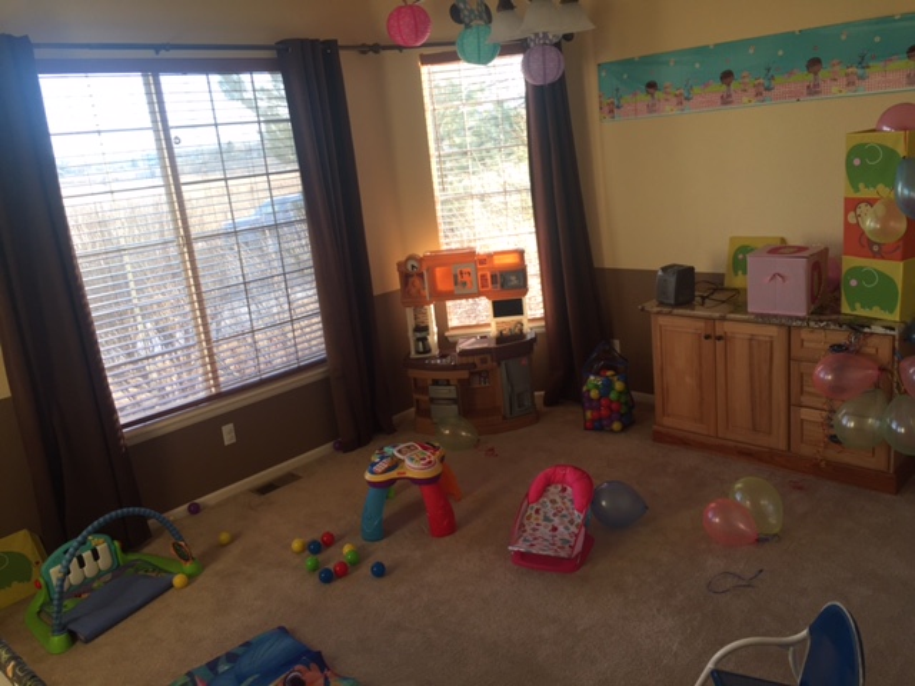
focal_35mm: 29
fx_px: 767
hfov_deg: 61.7
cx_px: 458
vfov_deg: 48.2
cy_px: 343
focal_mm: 4.15
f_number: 2.2
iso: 32
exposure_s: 1/60
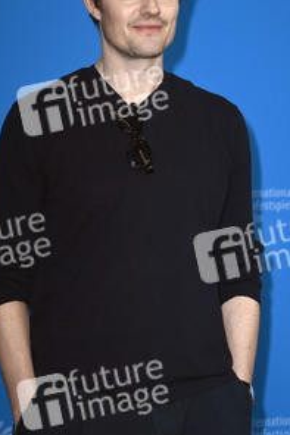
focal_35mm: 135
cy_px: 175
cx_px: 135
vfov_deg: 15.2
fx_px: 1633
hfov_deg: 10.1
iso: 640
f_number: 5.6
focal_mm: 100
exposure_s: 1/250
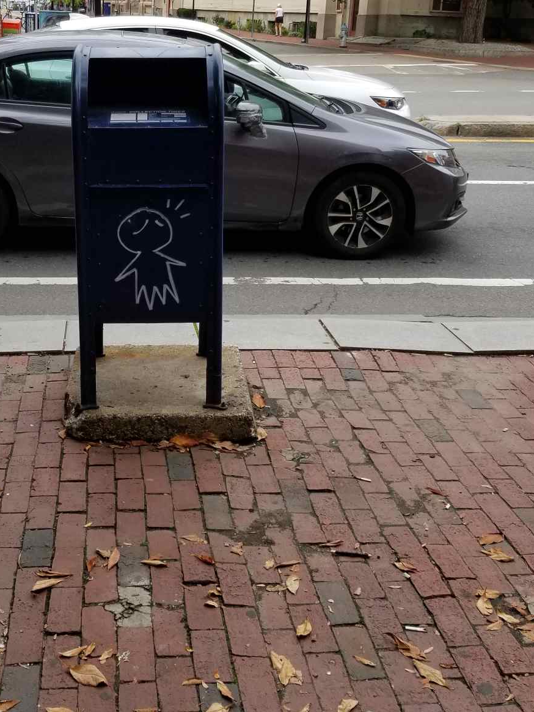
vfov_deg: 41.9
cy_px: 282
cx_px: 142
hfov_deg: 31.7
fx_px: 925
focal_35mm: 45
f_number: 1.7
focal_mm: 4.25
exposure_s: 1/546
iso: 50
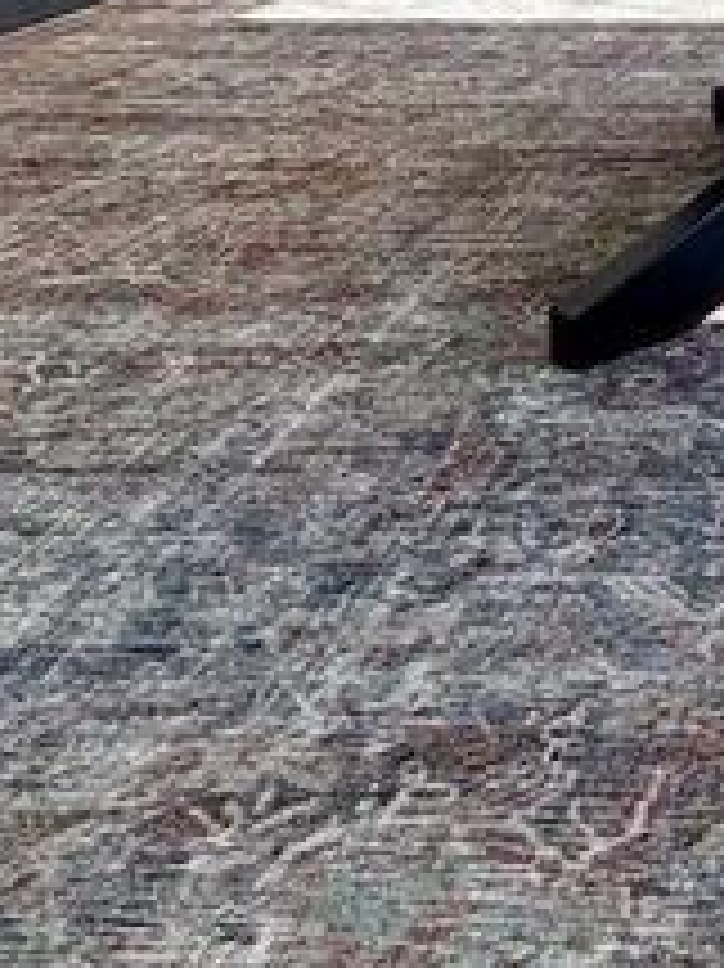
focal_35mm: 50
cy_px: -144
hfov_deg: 25.0
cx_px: 953
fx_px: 1396
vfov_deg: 32.6
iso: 100
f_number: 2.2
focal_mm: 2.22
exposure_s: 1/120
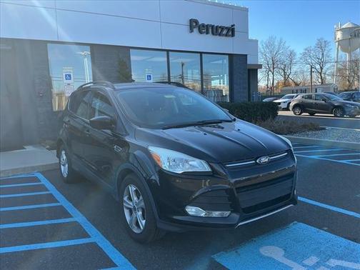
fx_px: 302
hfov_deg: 61.7
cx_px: 180
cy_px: 135
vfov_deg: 48.2
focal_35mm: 29
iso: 25
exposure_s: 1/545
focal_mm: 3
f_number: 1.8
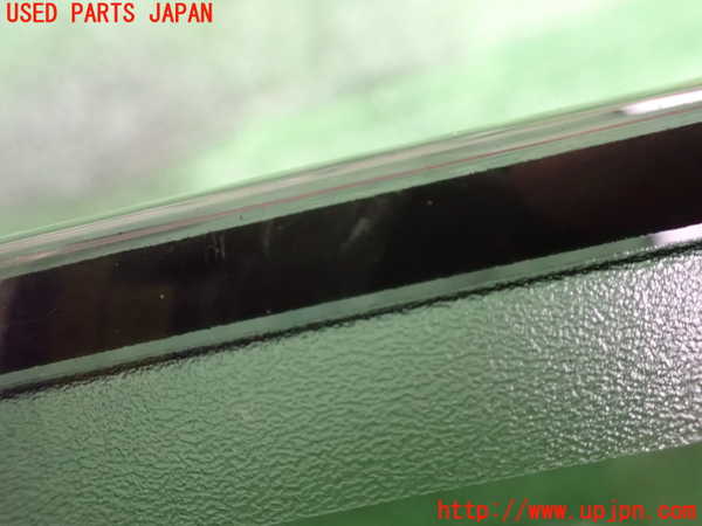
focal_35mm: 30
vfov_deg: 46.8
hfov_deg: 60.0
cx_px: 351
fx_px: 608
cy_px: 263
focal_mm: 5.4
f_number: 2.3
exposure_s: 1/20
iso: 1600
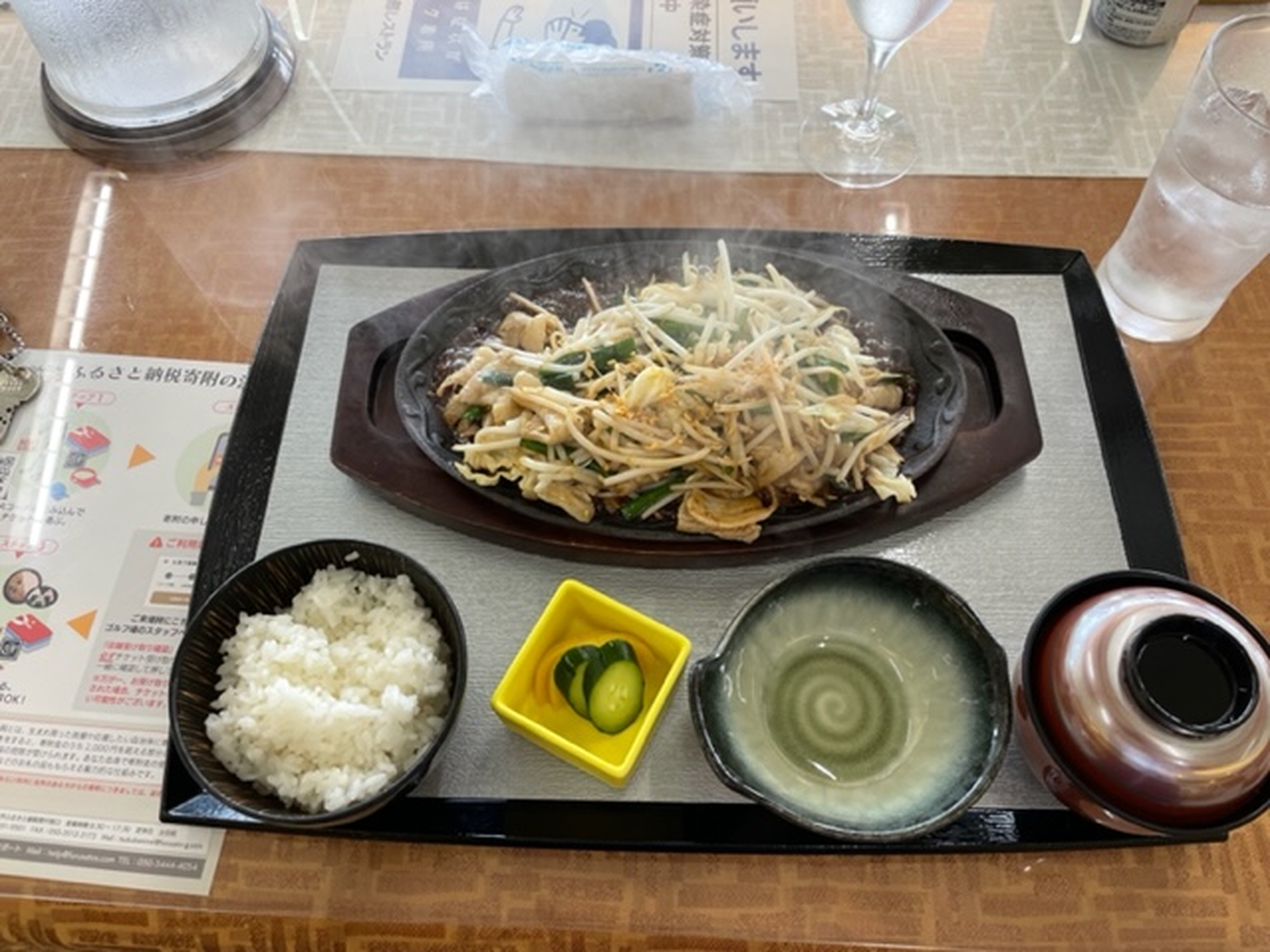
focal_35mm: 26
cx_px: 635
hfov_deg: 67.3
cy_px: 476
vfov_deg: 53.1
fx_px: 954
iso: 64
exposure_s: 1/121
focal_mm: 4.2
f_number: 1.6
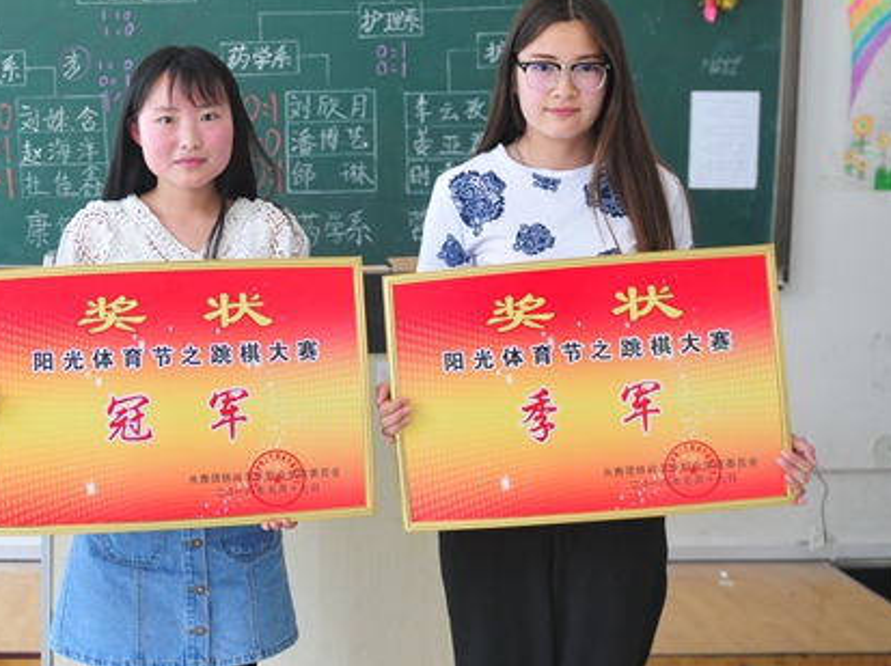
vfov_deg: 25.6
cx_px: 168
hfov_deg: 32.8
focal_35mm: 57
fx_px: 1466
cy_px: 280
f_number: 2.8
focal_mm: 24
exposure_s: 1/100
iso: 640
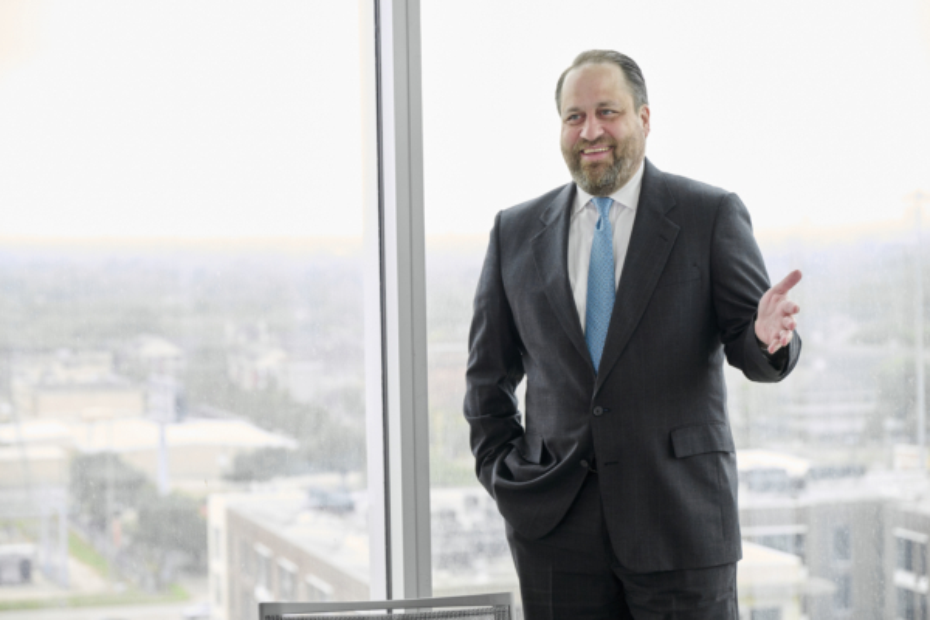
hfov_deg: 18.6
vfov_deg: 12.5
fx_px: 2841
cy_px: 310
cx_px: 465
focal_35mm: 110
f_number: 5.6
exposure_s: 1/125
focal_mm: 110
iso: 1250
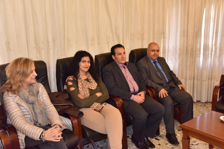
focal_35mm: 38
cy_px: 74
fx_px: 236
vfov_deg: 35.1
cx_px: 112
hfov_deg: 50.7
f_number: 6.3
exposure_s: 1/125
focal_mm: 38
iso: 2500
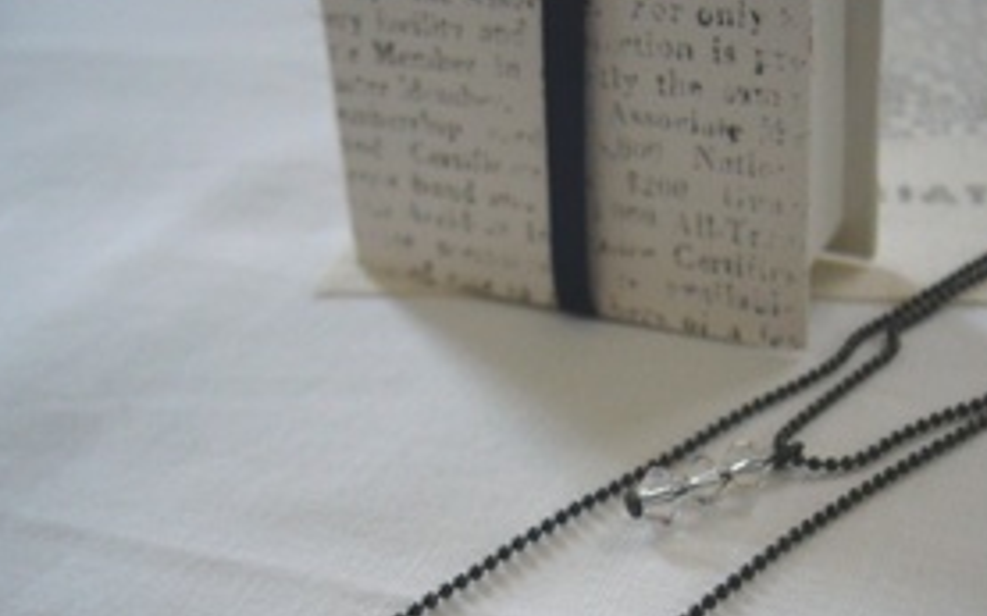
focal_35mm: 50
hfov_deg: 40.2
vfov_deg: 25.6
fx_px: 1345
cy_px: 445
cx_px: 565
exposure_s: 1/8
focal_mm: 5.8
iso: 200
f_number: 2.8
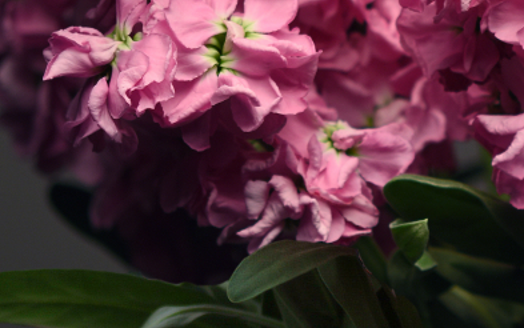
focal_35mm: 436
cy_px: 112
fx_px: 6229
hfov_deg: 4.8
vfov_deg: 3.0
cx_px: 465
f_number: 3
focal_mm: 105
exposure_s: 1/15
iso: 200
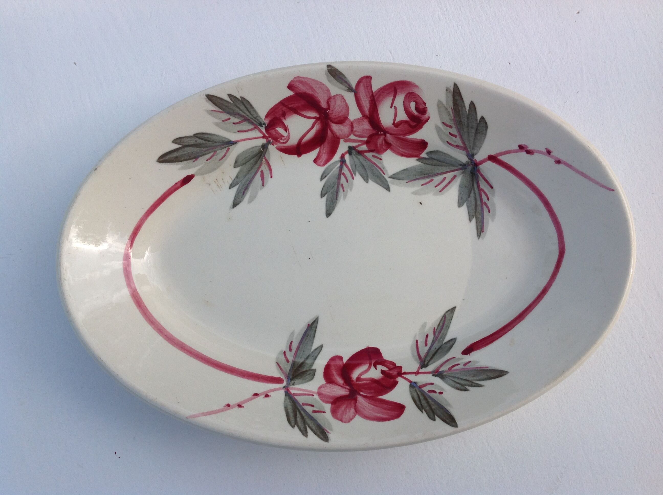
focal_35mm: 35
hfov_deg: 52.7
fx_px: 669
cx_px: 332
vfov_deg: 40.6
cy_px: 248
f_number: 2.4
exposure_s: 1/1439
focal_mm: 4.28
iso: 50
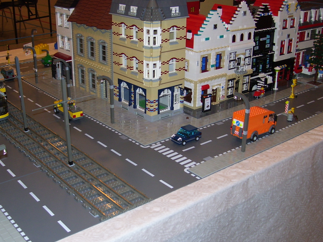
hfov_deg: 41.8
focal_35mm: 45
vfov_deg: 32.2
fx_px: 420
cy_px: 130
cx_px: 123
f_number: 2.7
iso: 80
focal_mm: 6
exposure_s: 1/60
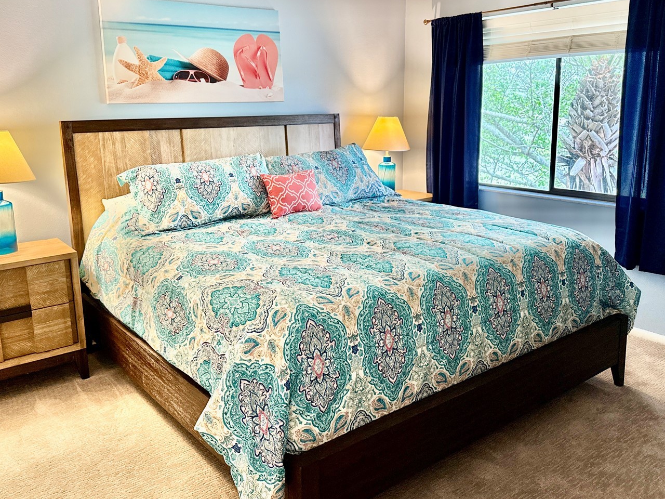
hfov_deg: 59.9
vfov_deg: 46.7
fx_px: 576
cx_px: 316
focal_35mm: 30
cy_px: 214
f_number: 1.78
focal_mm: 6.76
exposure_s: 1/60
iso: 320
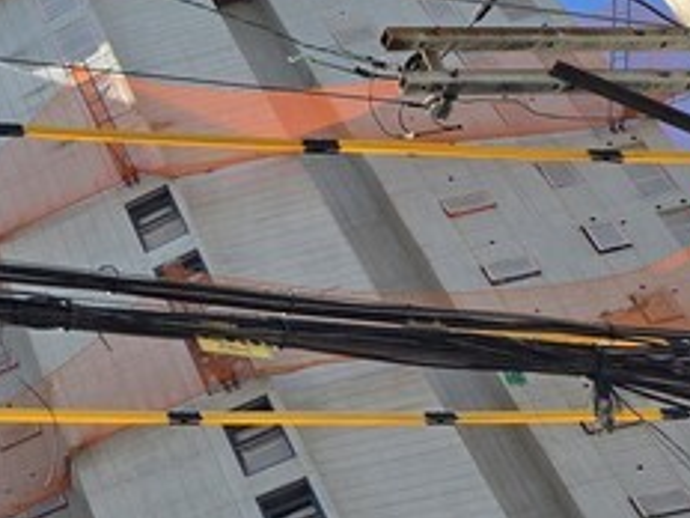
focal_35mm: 95
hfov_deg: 17.6
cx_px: -458
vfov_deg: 15.3
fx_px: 1894
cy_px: 503
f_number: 1.7
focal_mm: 6.25
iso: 80
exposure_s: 1/4650
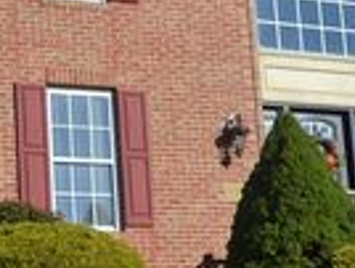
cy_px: 145
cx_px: 135
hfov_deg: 15.2
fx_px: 1325
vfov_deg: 11.5
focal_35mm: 129
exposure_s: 1/250
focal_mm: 24
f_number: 8
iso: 100
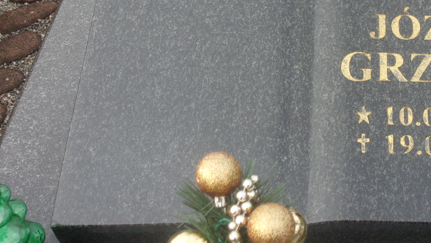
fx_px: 891
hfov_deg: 26.8
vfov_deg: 15.5
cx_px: 332
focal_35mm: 78
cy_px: 93
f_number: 4.7
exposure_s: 1/140
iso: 80
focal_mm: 7.8
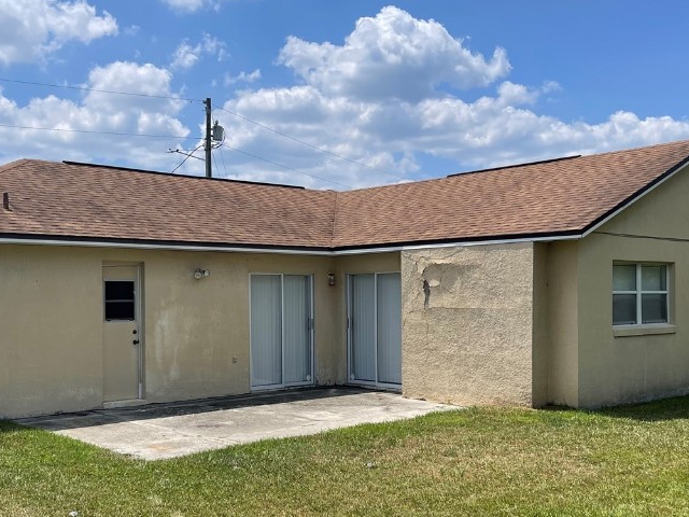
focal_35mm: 40
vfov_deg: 35.9
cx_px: 282
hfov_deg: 46.6
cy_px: 306
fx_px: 796
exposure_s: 1/5128
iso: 32
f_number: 1.6
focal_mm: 5.1
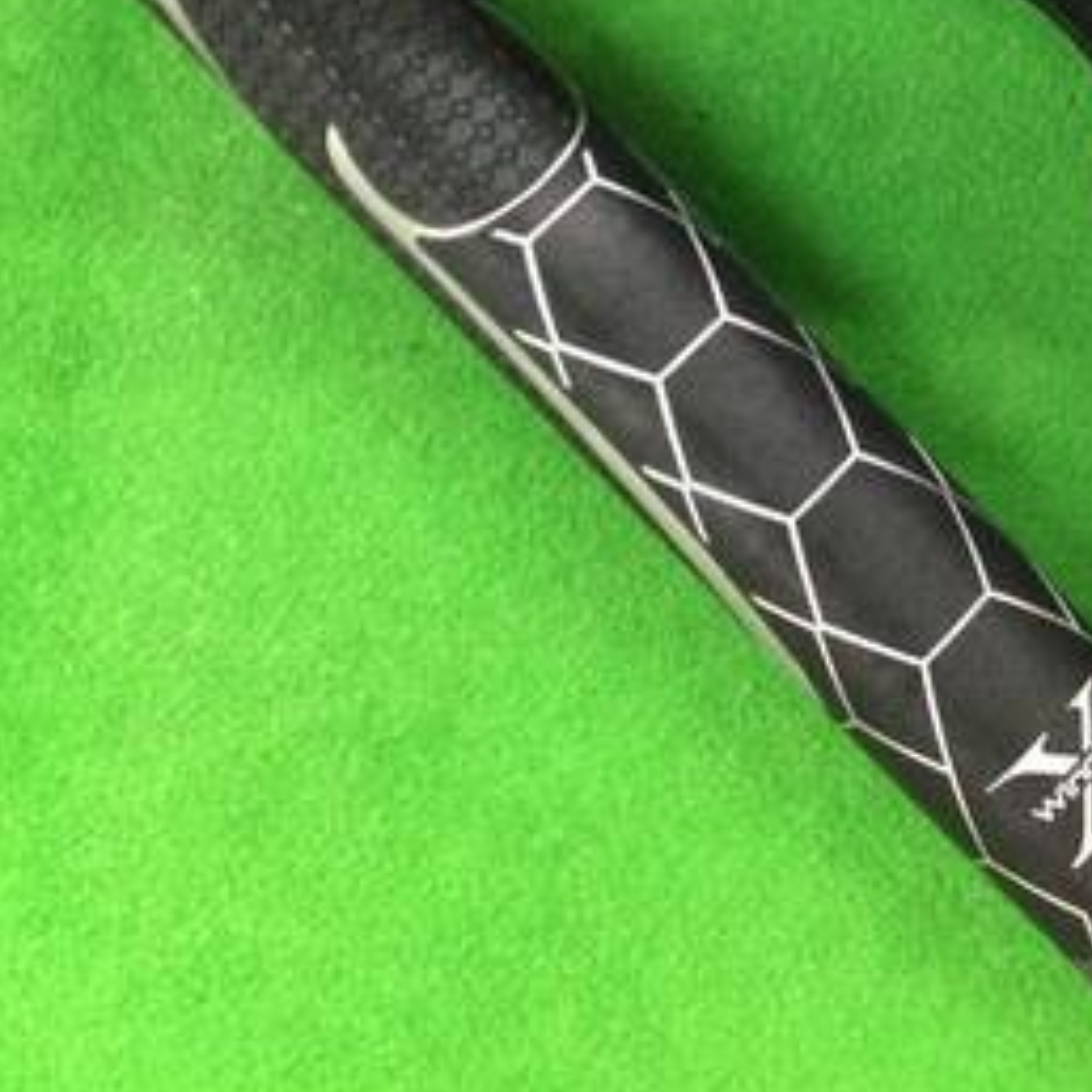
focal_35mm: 68
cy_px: 89
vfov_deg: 24.6
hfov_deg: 25.0
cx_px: 868
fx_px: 2427
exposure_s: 1/20
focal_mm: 3.3
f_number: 2.4
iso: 200
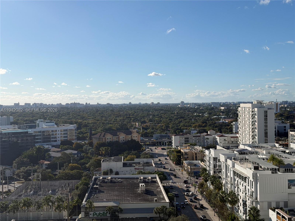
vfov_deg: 30.3
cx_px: 148
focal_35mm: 48
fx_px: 409
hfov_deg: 39.7
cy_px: 110
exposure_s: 1/11364
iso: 80
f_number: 1.78
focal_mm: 6.76
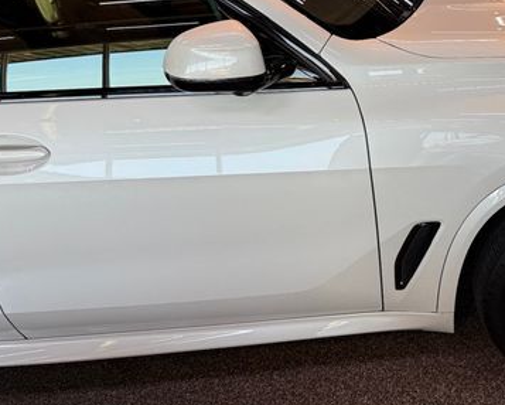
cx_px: 397
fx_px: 628
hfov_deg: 42.0
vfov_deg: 35.3
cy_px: 130
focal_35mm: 42
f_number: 1.78
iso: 64
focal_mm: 6.76
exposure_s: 1/247
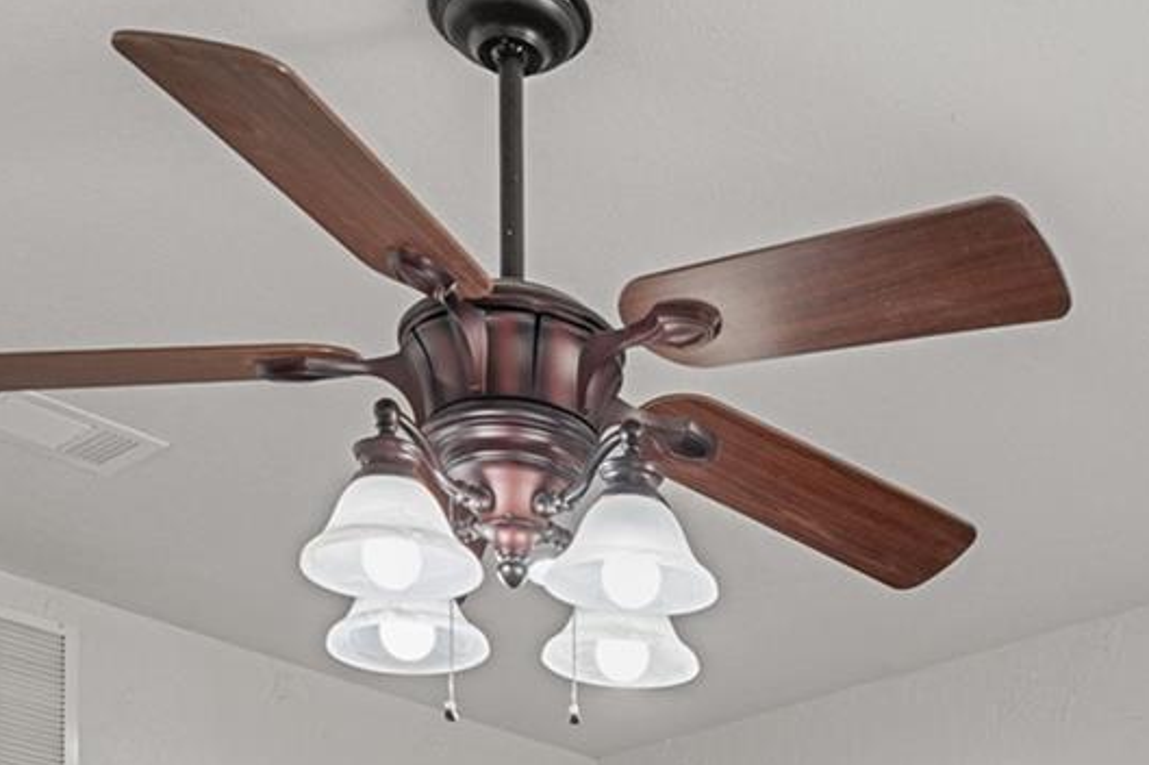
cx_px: 934
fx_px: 1978
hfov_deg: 31.5
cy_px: 1422
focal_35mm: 62
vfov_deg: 17.3
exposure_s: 1/5
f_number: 8
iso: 500
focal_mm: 16
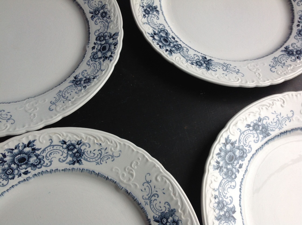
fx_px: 305
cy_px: 112
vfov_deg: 40.6
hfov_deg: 52.7
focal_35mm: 35
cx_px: 151
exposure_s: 1/40
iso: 64
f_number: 2.4
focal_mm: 4.28
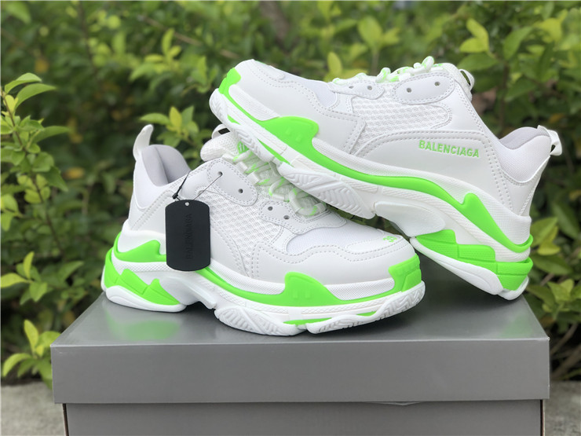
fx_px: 873
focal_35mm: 52
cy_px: 218
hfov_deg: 36.8
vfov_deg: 28.0
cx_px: 290
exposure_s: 1/444
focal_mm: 6
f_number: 2.4
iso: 16
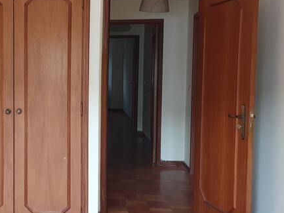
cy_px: 93
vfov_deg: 30.2
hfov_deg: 37.5
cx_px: 39
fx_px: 394
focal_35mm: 48
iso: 125
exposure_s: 1/11
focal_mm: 4.32
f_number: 2.4
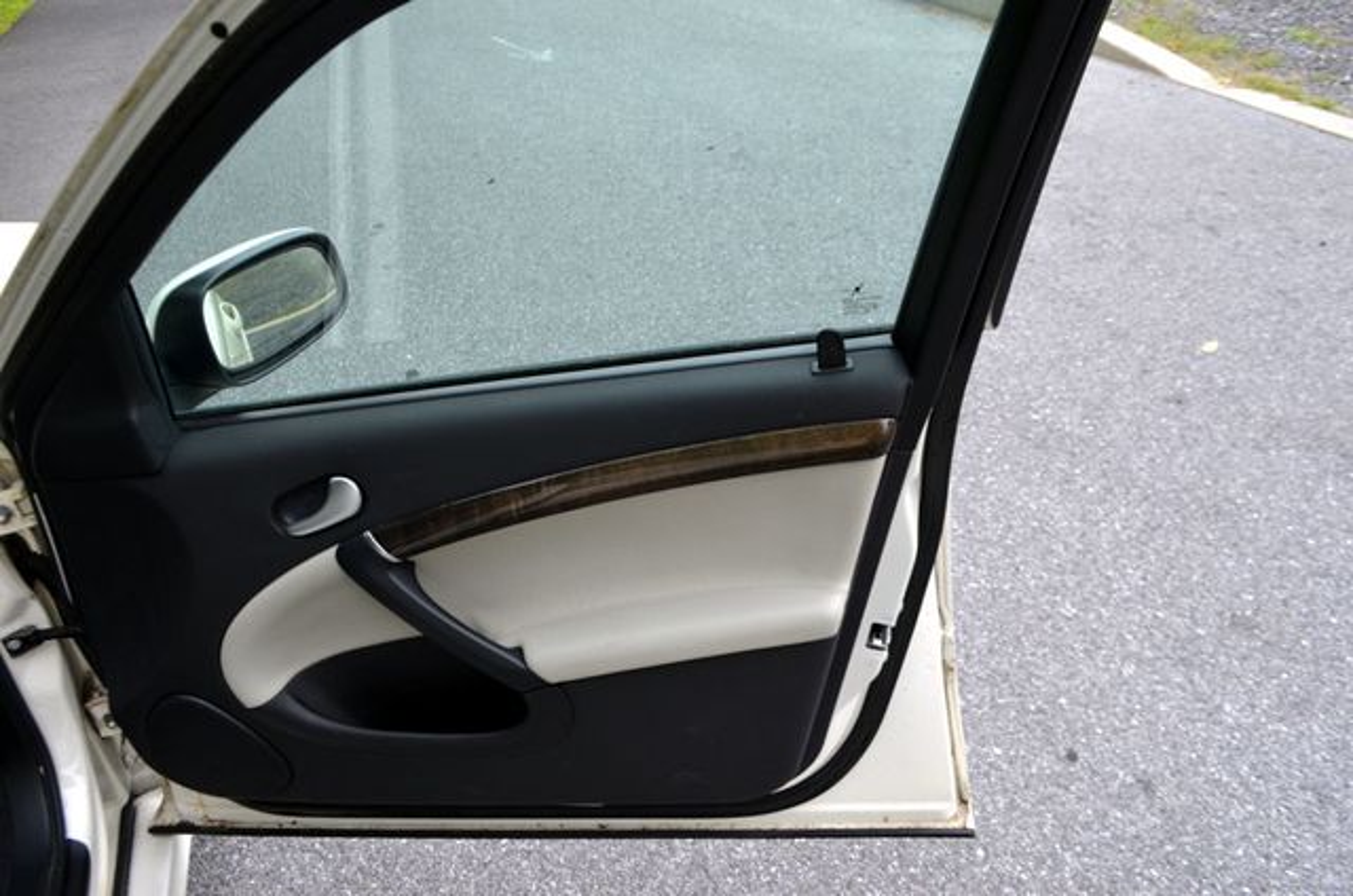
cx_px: 676
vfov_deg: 43.4
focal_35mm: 30
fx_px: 1125
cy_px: 448
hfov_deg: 62.0
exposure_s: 1/160
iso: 200
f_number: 6.3
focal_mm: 20
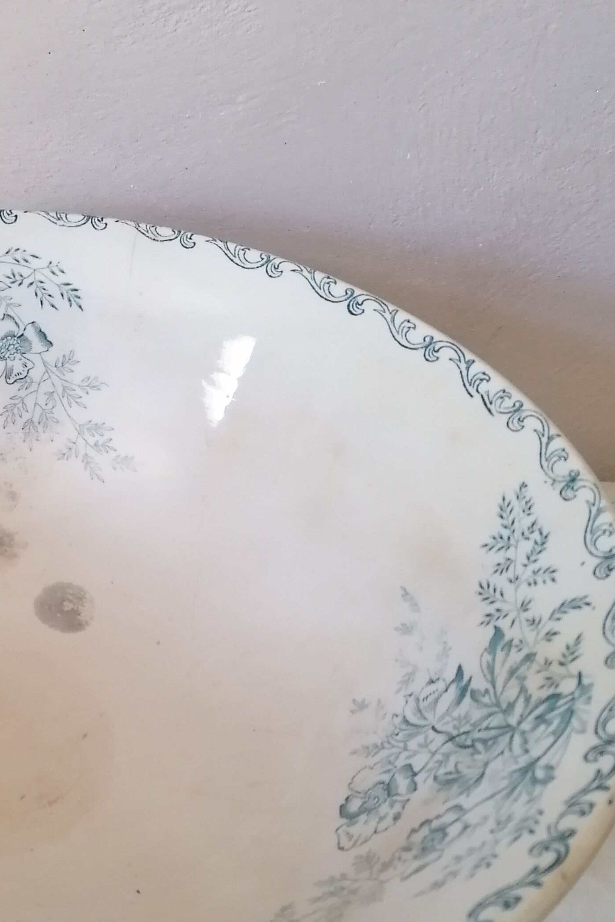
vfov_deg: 36.8
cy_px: 544
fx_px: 1383
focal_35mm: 54
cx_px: -11
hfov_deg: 23.9
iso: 320
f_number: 1.8
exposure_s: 1/33.3
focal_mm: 4.75
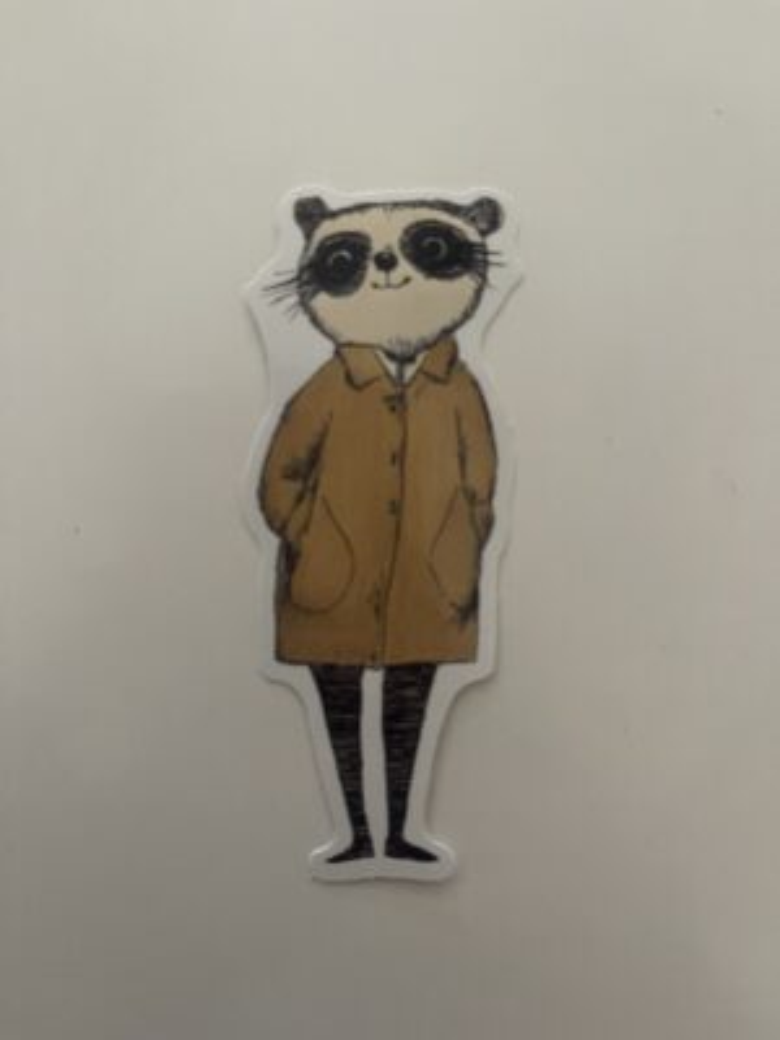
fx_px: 751
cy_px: 520
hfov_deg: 54.9
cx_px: 390
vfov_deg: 69.4
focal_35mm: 25
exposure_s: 1/40
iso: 640
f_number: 1.6
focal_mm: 5.1
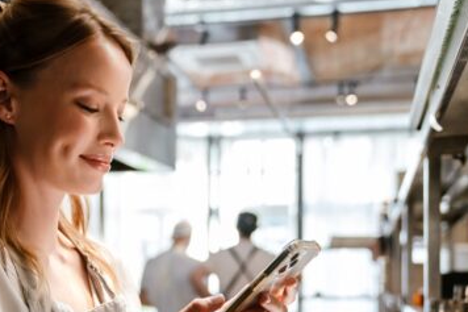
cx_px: 84
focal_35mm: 63
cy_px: 246
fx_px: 819
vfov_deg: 21.3
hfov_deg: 31.0
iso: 1600
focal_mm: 35
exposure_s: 1/80
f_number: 2.8
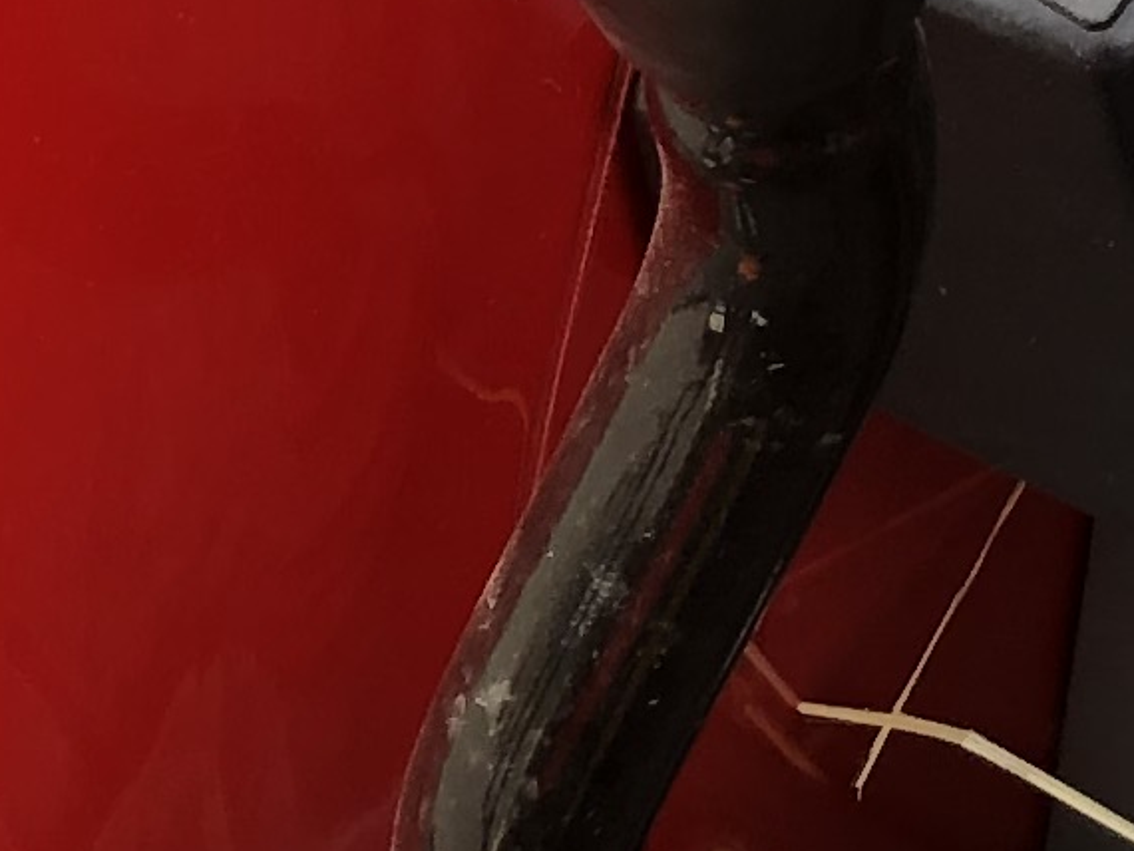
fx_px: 6489
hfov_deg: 9.1
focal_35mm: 198
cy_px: -316
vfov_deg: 7.4
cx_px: 2646
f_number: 1.8
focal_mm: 3.99
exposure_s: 1/120
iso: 64
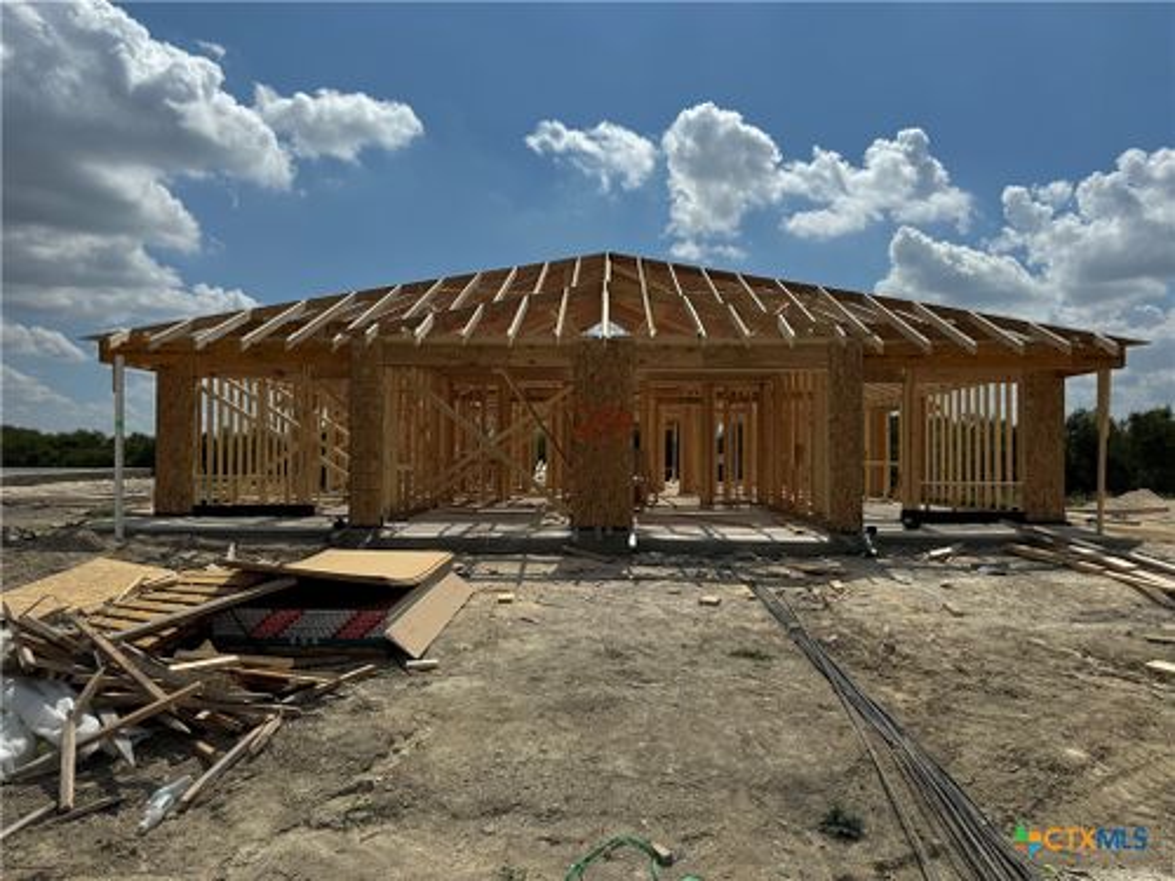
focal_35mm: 24
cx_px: 588
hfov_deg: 71.6
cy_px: 440
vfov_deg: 56.8
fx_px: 815
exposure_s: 1/15152
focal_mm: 6.76
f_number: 1.78
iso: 100
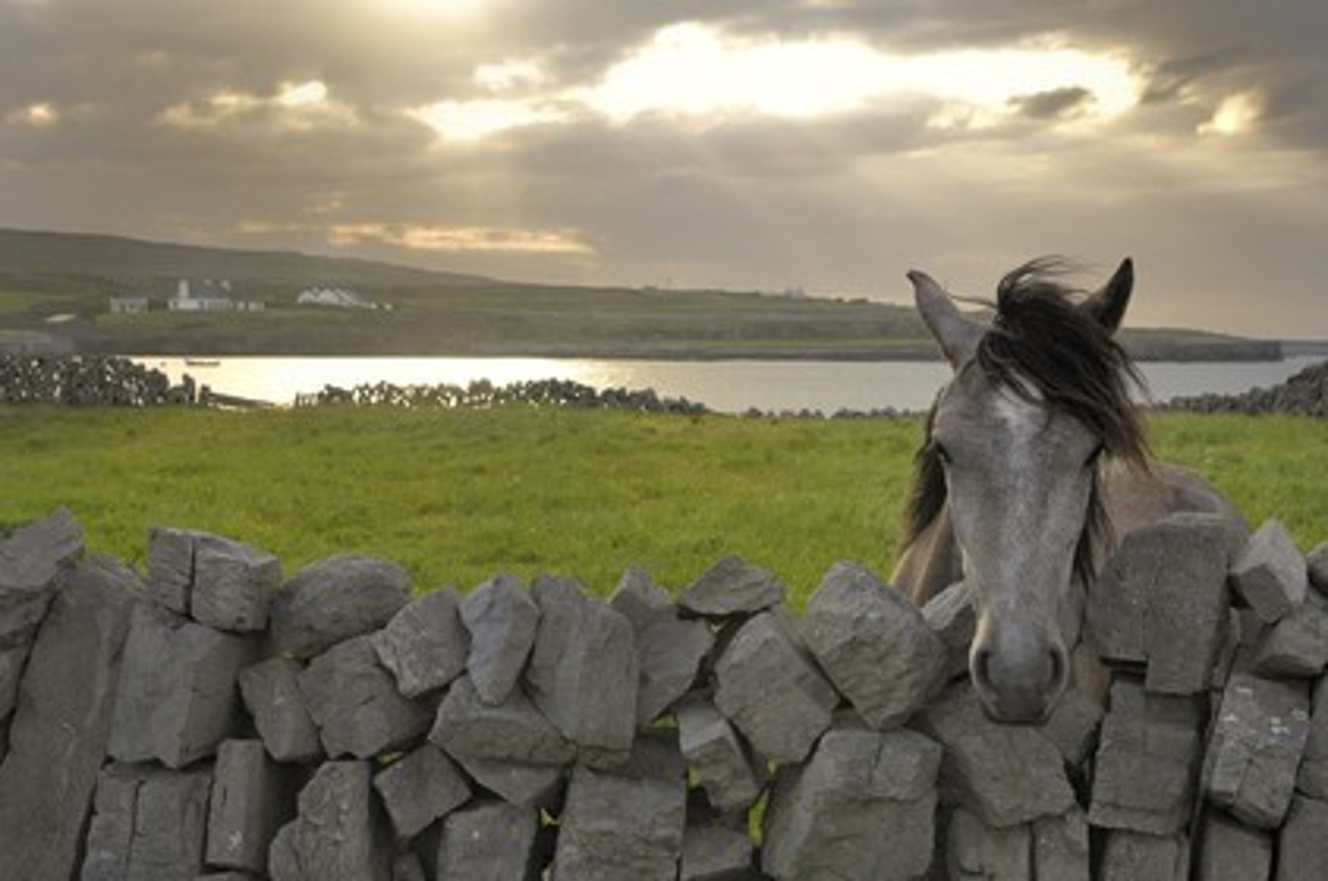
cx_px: 664
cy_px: 440
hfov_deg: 37.9
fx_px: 1934
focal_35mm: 52
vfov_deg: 25.7
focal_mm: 35
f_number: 9
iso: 100
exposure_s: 1/80
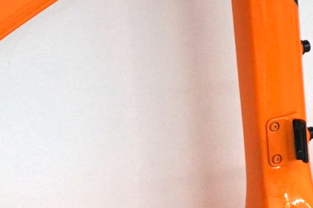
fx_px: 1599
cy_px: 21
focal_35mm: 184
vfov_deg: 7.4
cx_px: 286
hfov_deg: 11.1
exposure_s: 1/160
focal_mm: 44
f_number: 4.5
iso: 1600
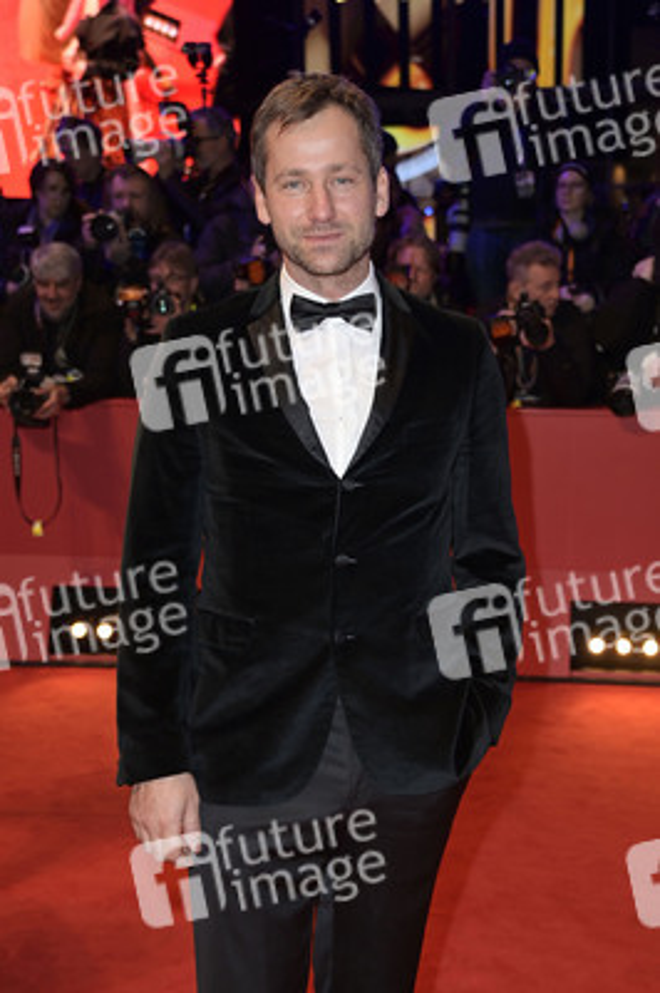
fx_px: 1515
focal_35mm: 55
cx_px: 330
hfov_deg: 24.6
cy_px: 496
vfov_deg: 36.3
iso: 800
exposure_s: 1/200
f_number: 5
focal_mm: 55
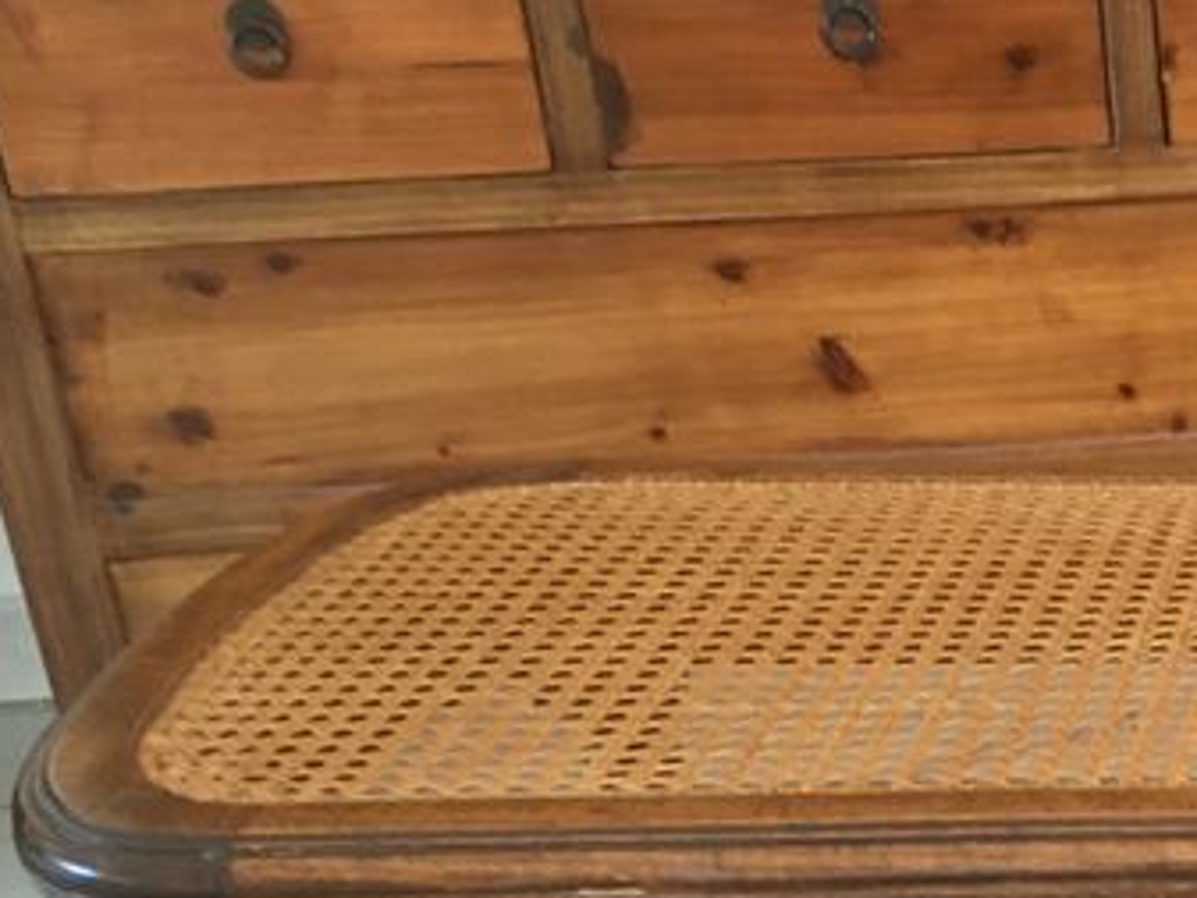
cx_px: 1701
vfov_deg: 16.3
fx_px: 2975
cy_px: 1146
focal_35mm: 86
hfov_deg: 20.1
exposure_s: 1/33
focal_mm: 4.15
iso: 160
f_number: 2.2
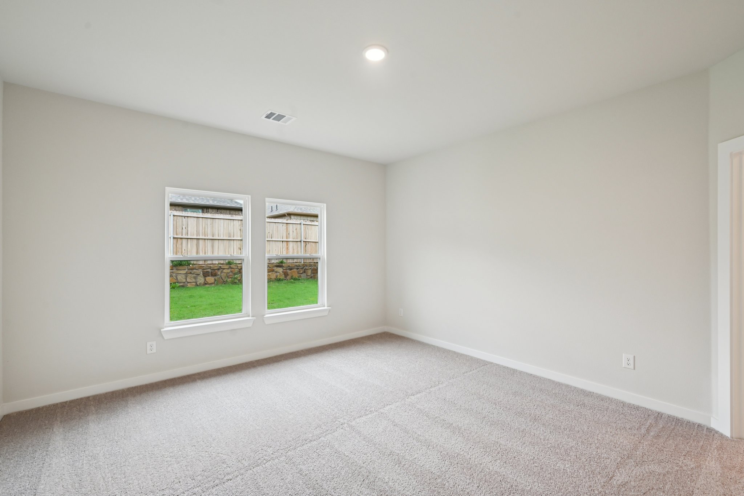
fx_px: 320
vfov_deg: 75.5
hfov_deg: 98.5
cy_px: 248
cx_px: 372
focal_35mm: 16
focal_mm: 15.5
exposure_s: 1/30
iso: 400
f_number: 8
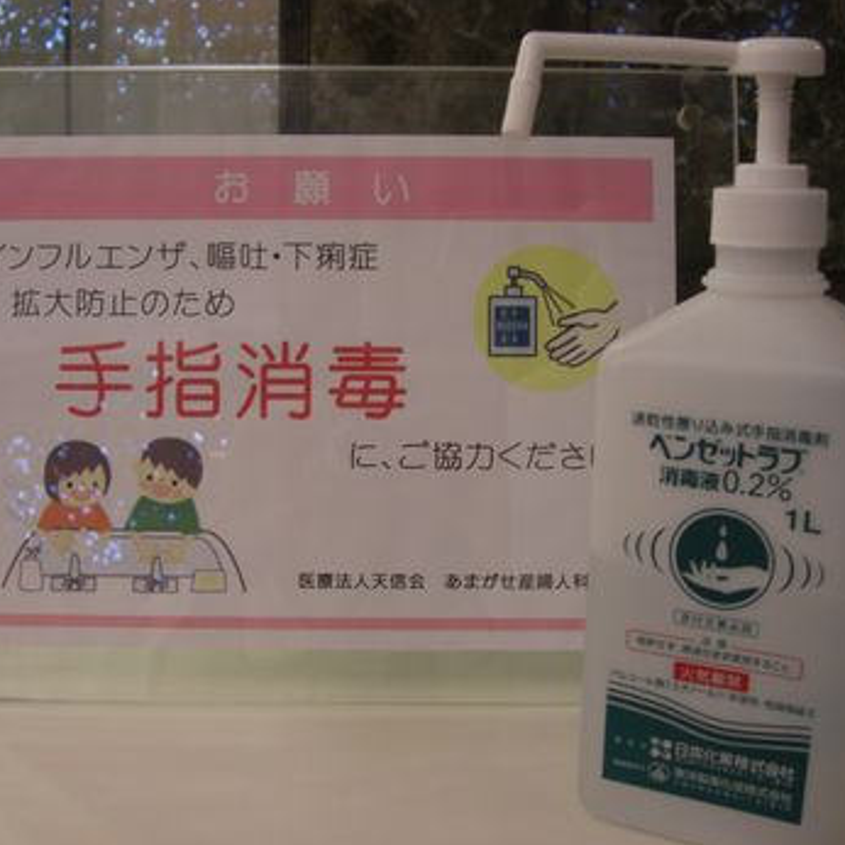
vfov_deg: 36.8
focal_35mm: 46
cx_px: 344
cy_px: 424
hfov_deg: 36.7
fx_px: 1270
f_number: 2.8
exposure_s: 1/30
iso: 200
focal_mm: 7.9
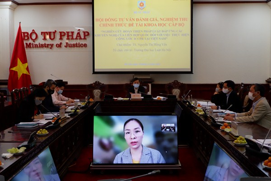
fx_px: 331
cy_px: 90
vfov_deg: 30.5
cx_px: 136
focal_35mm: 44
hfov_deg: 44.5
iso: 500
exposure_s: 1/60
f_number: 4.7
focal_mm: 29.5
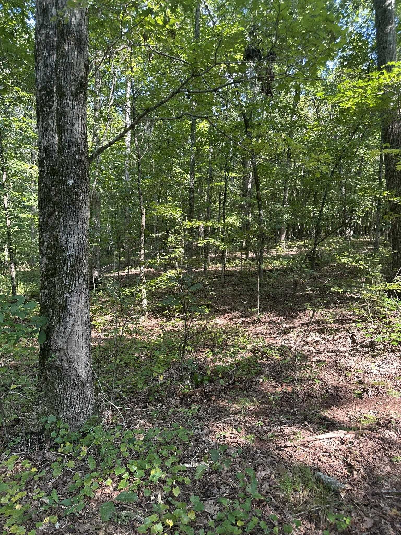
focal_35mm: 24
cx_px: 200
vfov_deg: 71.6
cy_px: 268
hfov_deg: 56.8
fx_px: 371
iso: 80
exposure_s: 1/121
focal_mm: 6.86
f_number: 1.78
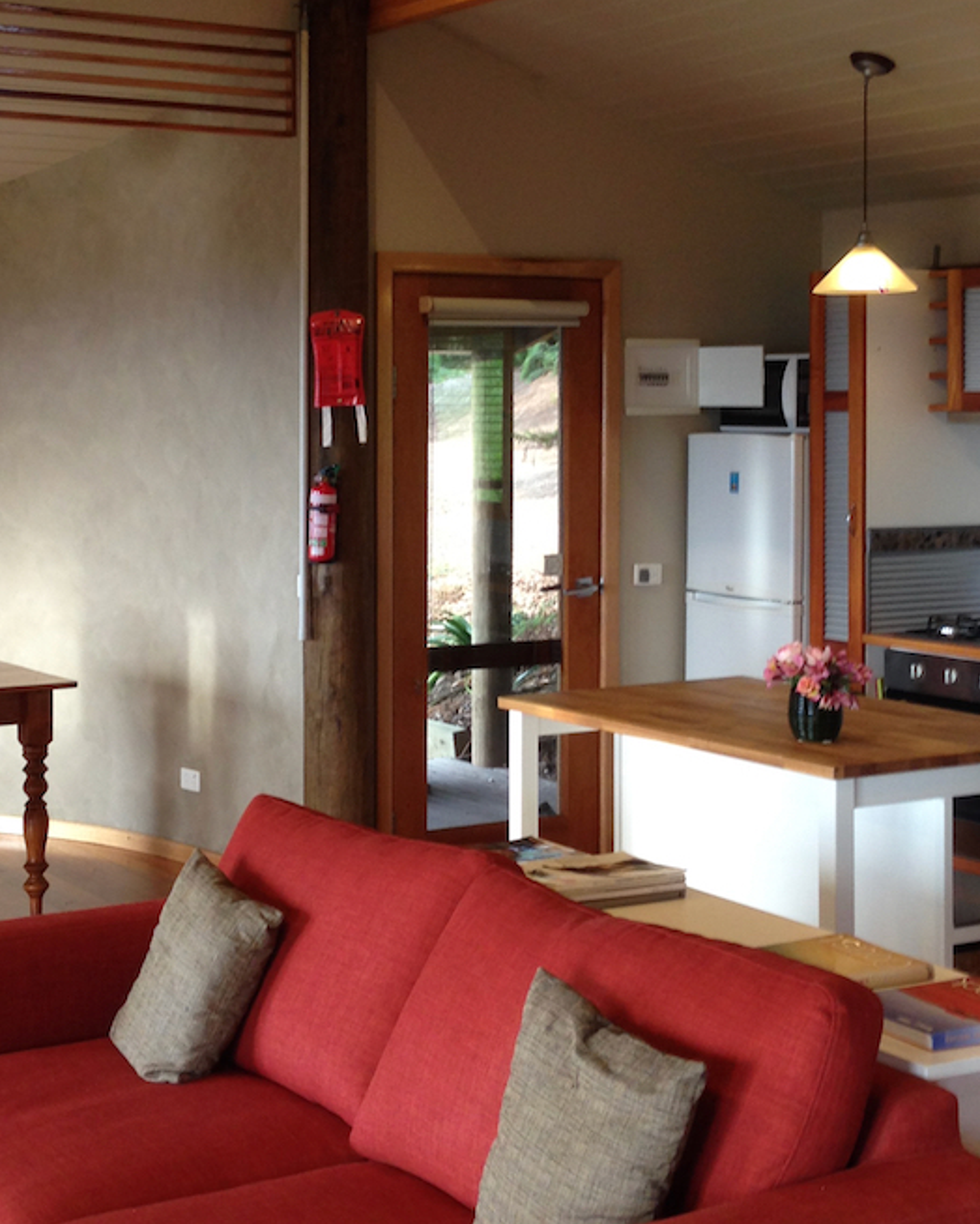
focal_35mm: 63
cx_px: 436
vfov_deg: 29.8
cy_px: 419
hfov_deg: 24.2
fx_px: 2282
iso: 64
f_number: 2.4
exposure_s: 1/20
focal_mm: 4.12
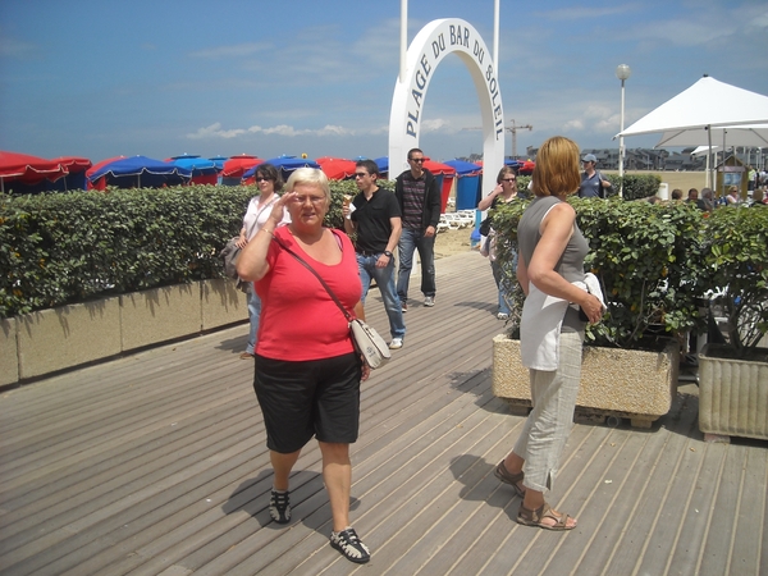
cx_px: 384
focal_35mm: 35
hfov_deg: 52.6
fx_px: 777
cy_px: 288
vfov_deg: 40.7
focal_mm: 5.7
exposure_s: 1/500
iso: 64
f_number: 5.6
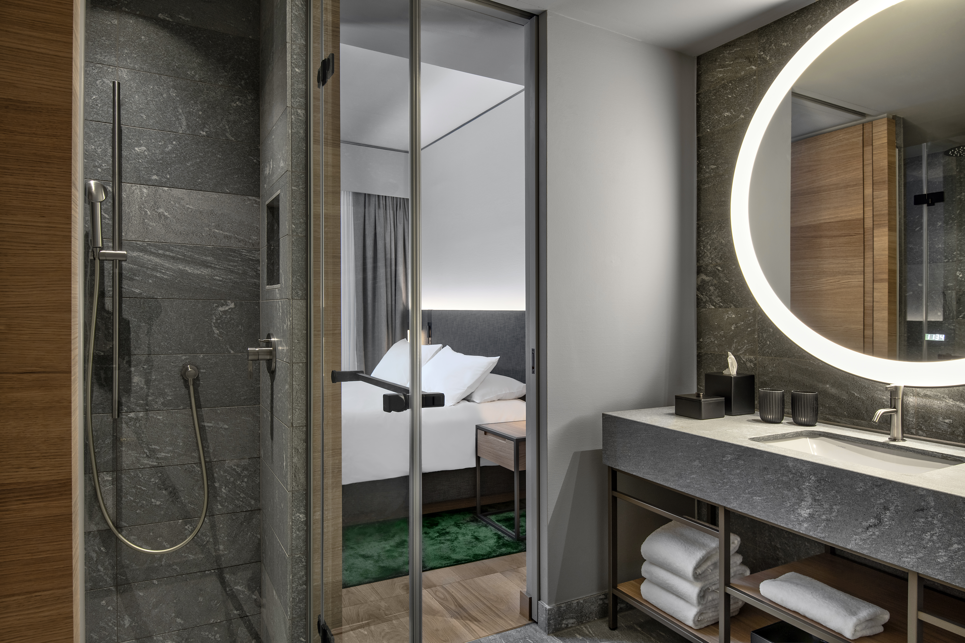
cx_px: 482
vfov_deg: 57.2
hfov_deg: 78.6
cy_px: 322
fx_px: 590
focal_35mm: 22
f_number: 11
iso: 100
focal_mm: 22
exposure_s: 1.3
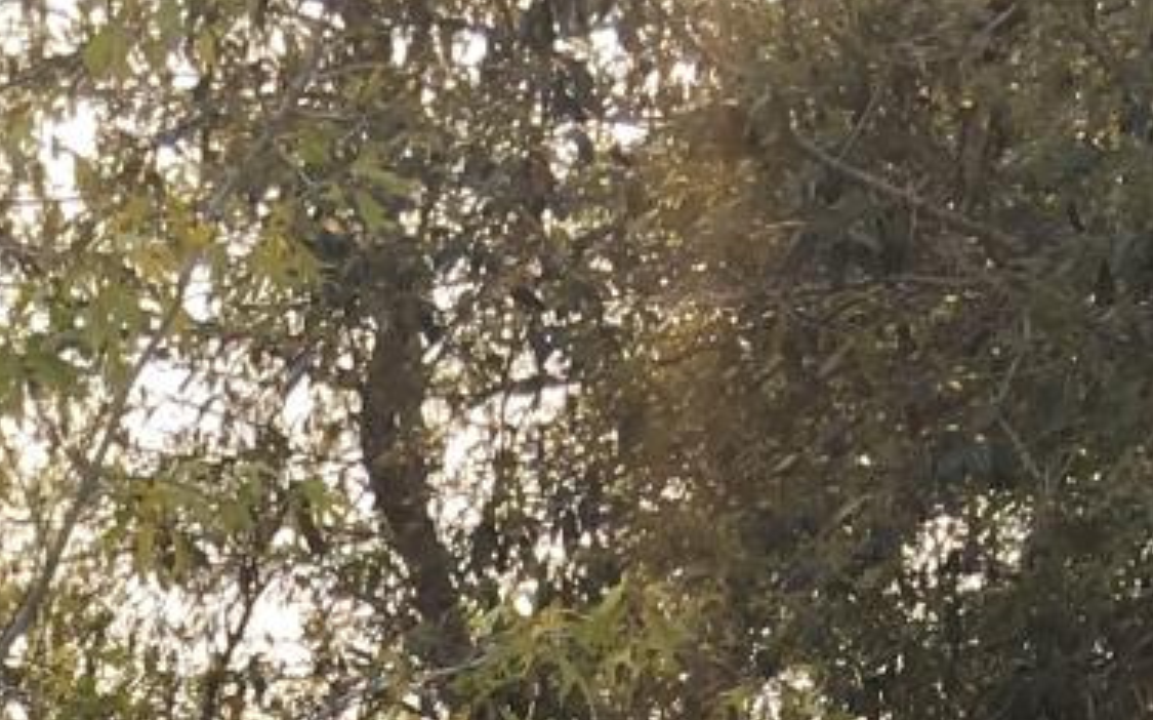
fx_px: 5151
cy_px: 2228
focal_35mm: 164
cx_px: -274
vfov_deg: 7.1
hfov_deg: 12.4
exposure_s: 1/506
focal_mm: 4.15
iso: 25
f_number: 2.2
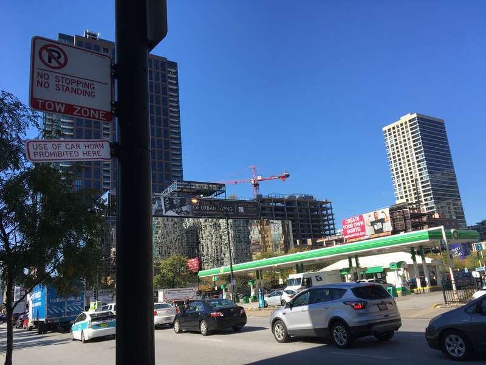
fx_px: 407
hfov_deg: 61.7
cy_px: 182
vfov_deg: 48.2
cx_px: 243
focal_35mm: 29
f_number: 2.2
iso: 25
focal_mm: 4.15
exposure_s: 1/1040
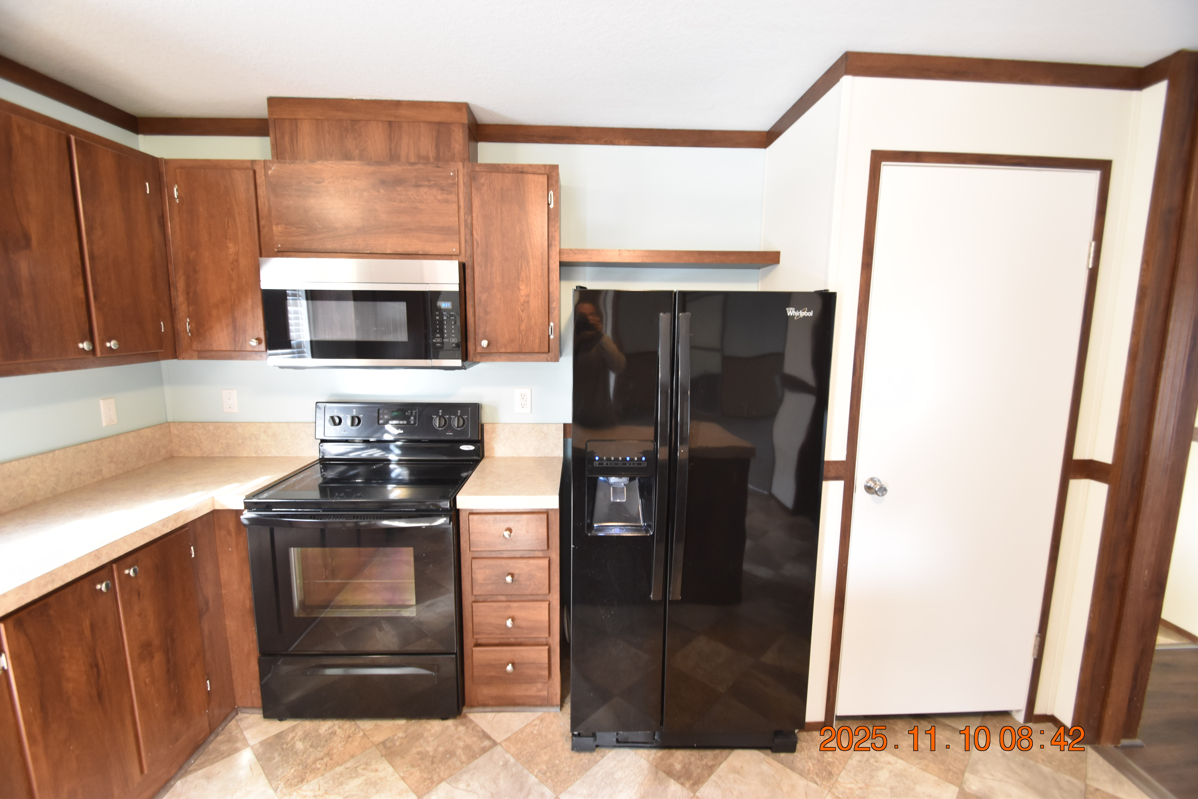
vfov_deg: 77.3
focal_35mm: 15
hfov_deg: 100.4
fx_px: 499
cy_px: 400
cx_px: 599
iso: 800
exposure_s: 1/15
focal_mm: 10
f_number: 3.5
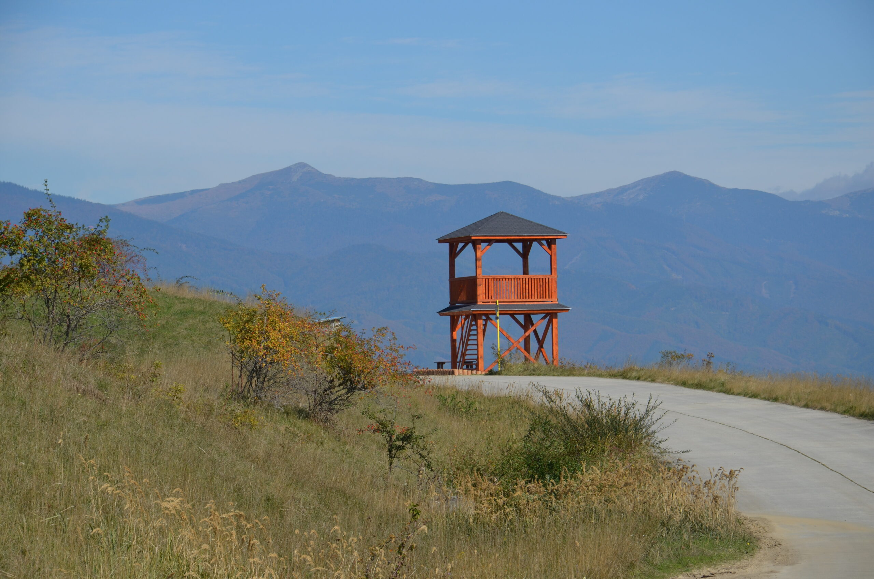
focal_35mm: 158
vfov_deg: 8.7
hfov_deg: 13.1
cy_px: 290
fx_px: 3816
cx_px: 437
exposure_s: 1/800
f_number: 7.1
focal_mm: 105
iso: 200
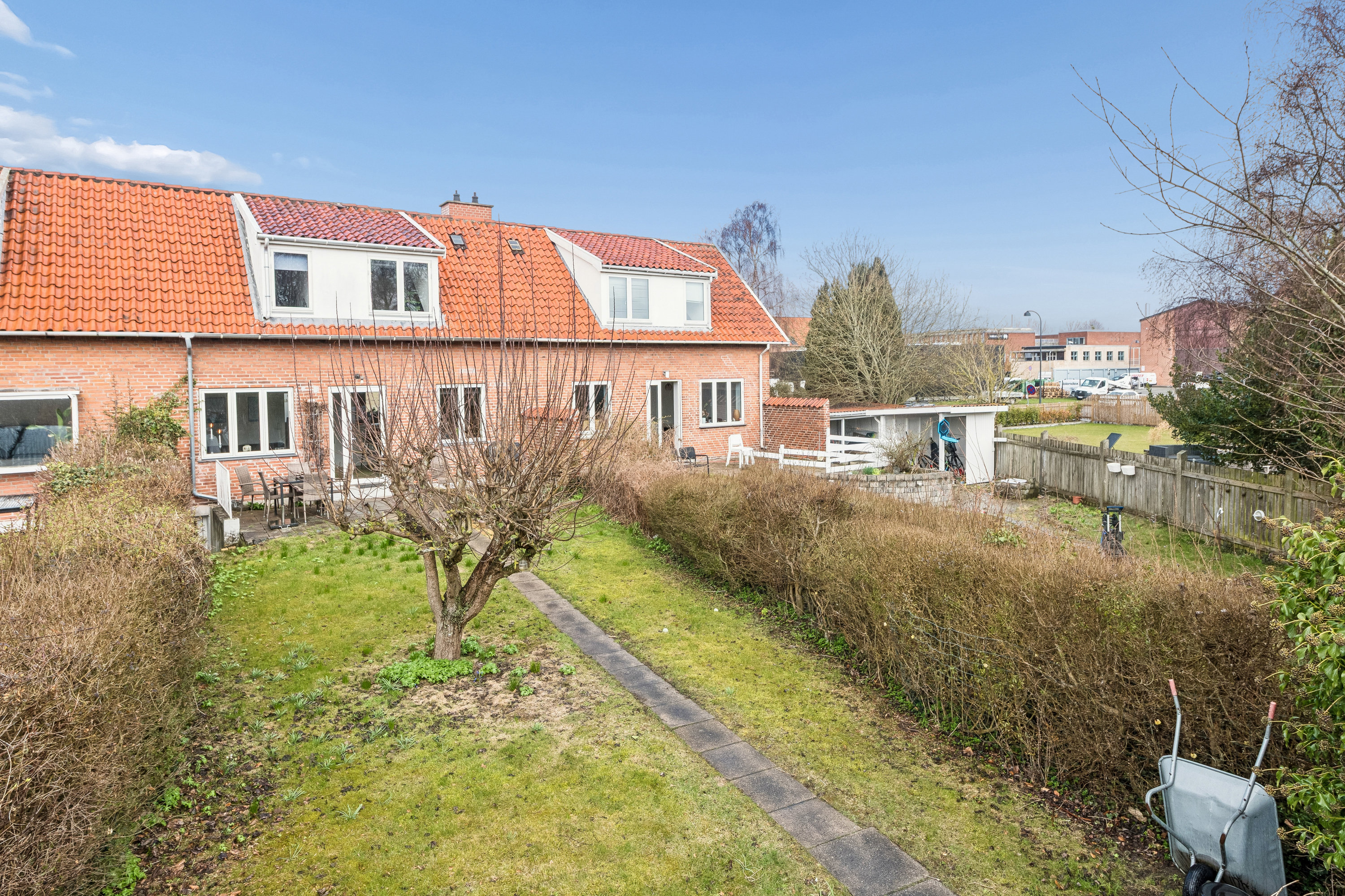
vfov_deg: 59.5
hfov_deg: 81.2
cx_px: 672
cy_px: 448
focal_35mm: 21
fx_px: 785
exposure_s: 1/125
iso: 360
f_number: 13
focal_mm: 21
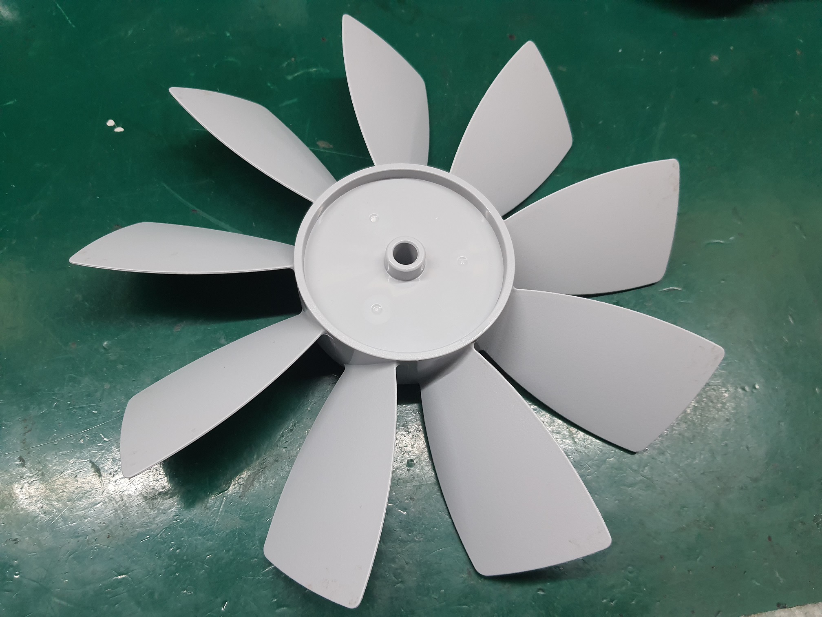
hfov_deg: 67.3
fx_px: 617
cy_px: 308
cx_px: 411
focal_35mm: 26
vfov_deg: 53.1
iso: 200
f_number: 1.7
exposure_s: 1/60
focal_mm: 4.32
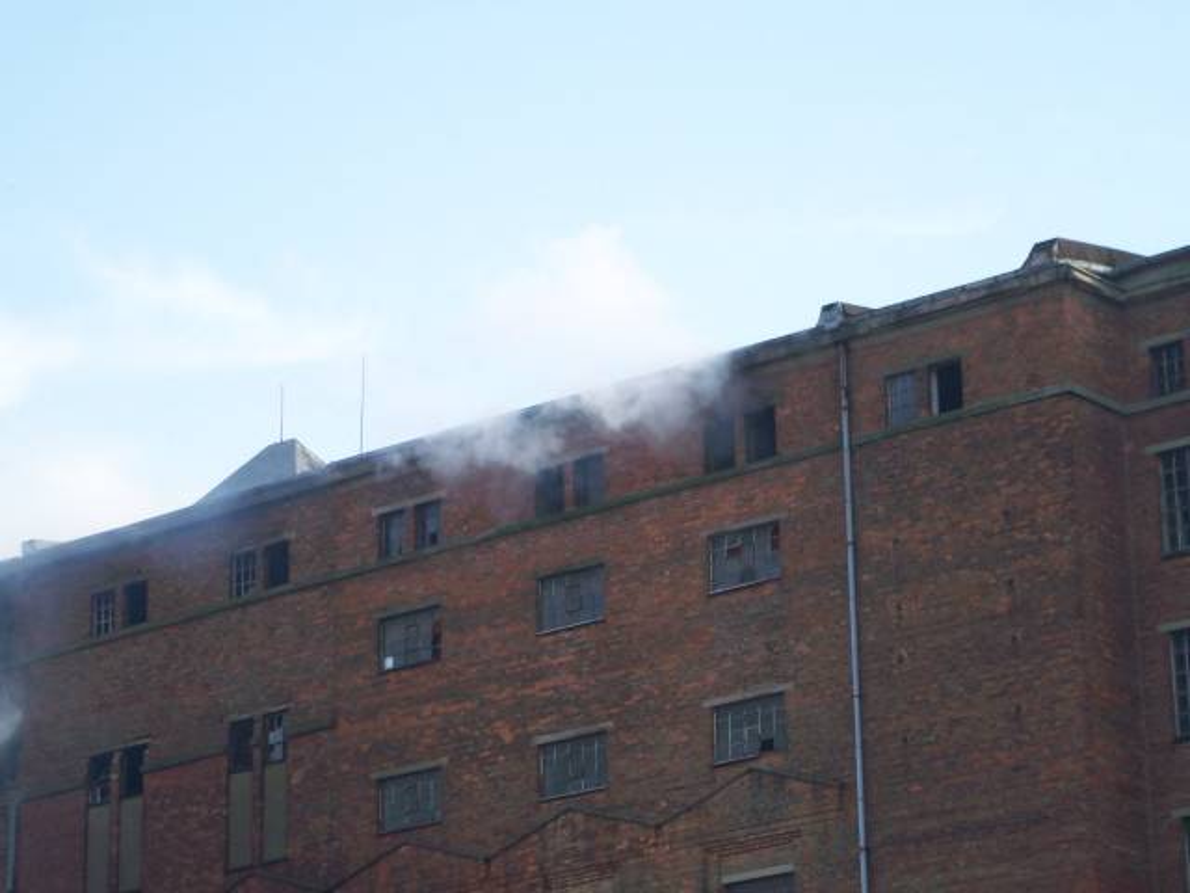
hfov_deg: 16.8
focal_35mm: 117
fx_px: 4022
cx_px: 595
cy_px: 446
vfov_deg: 12.7
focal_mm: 19.2
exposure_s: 1/160
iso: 50
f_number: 4.4
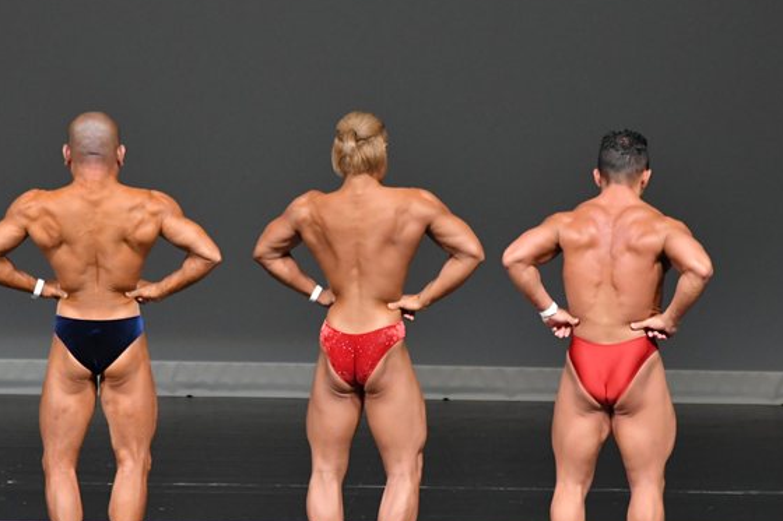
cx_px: 335
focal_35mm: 415
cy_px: 339
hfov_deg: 5.0
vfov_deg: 3.3
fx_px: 9023
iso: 4000
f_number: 5.6
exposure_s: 1/400
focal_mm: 200
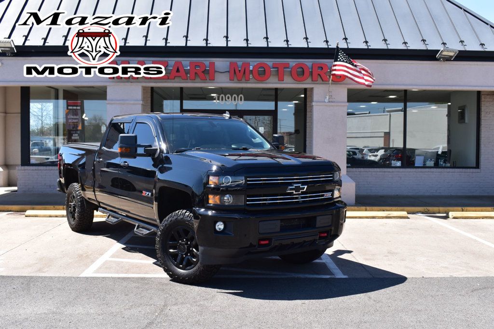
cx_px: 247
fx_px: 535
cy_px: 164
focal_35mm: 39
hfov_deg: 49.6
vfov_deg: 34.2
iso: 400
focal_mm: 26
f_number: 10
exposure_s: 1/320
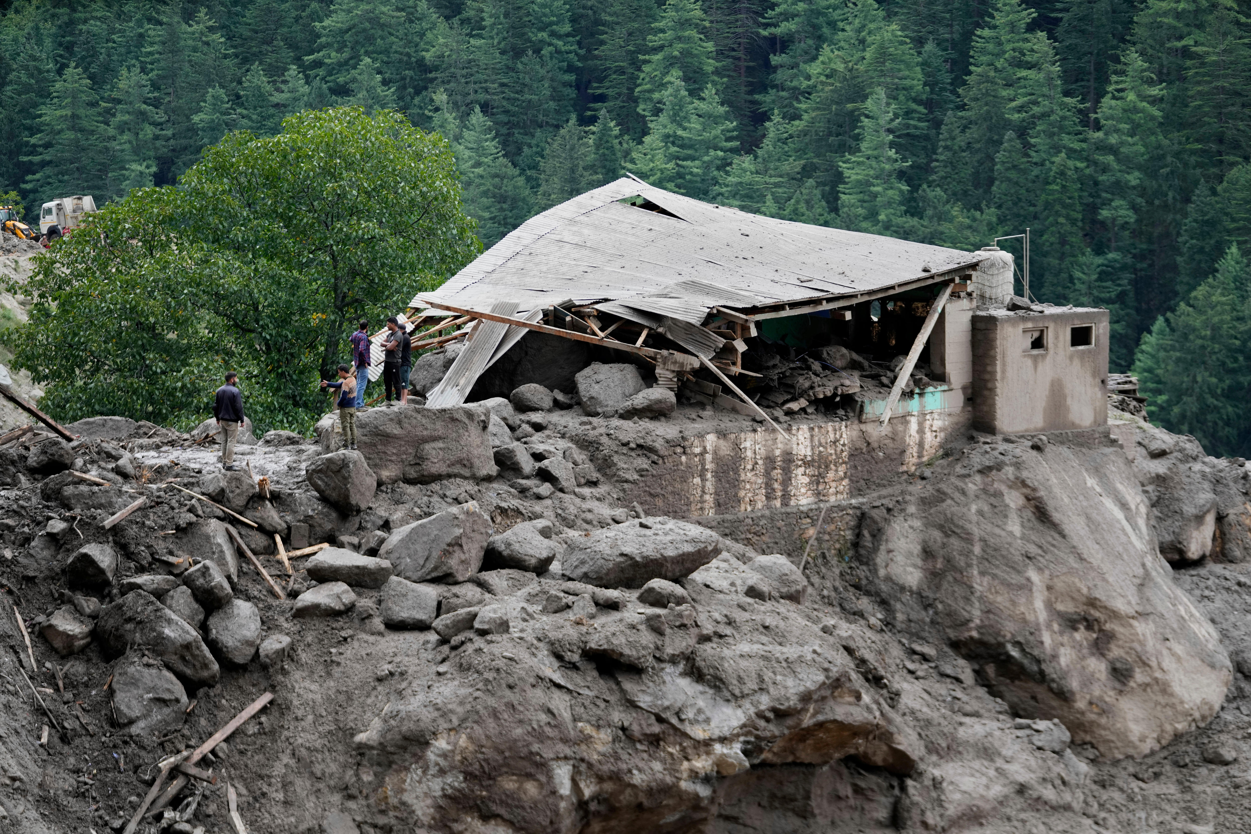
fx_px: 3614
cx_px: 626
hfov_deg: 19.6
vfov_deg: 13.2
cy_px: 417
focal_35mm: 104
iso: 500
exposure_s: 1/1000
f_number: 2.8
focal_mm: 104
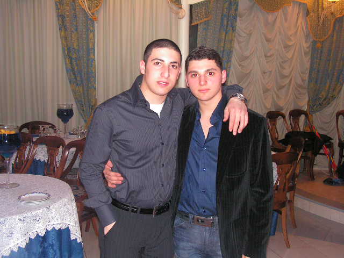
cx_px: 172
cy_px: 129
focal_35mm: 44
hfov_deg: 42.9
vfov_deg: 32.9
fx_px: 437
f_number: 3.2
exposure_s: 1/40
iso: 200
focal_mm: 7.4
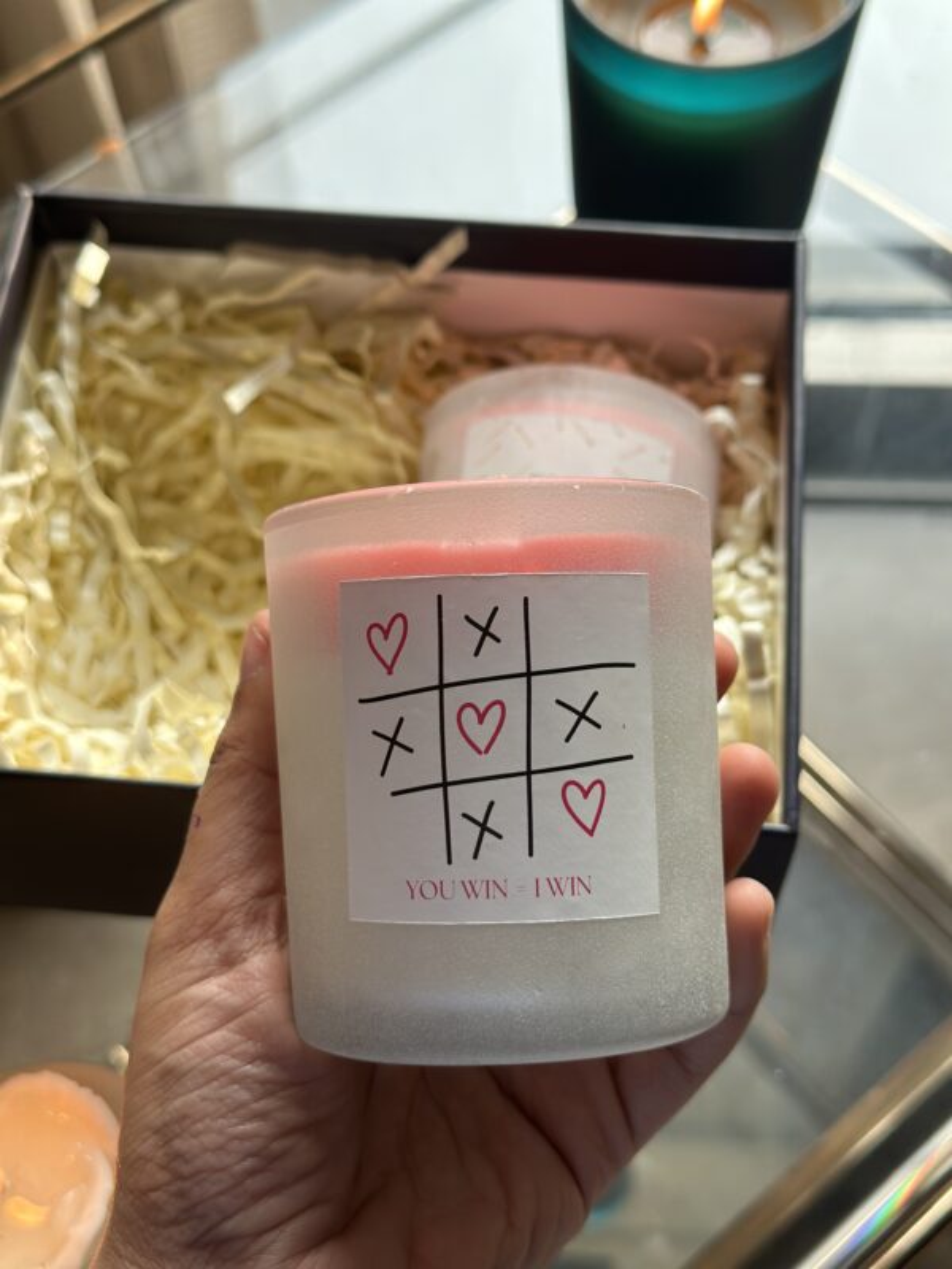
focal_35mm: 48
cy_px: 634
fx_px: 1760
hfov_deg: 30.3
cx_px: 476
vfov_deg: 39.7
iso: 80
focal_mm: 6.86
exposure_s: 1/230
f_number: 1.78
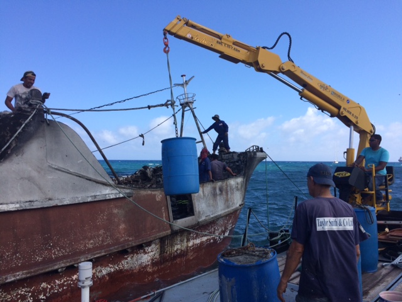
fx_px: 337
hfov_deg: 61.7
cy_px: 151
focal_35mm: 29
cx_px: 201
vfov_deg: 48.2
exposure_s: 1/1786
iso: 32
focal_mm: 4.15
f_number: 2.2
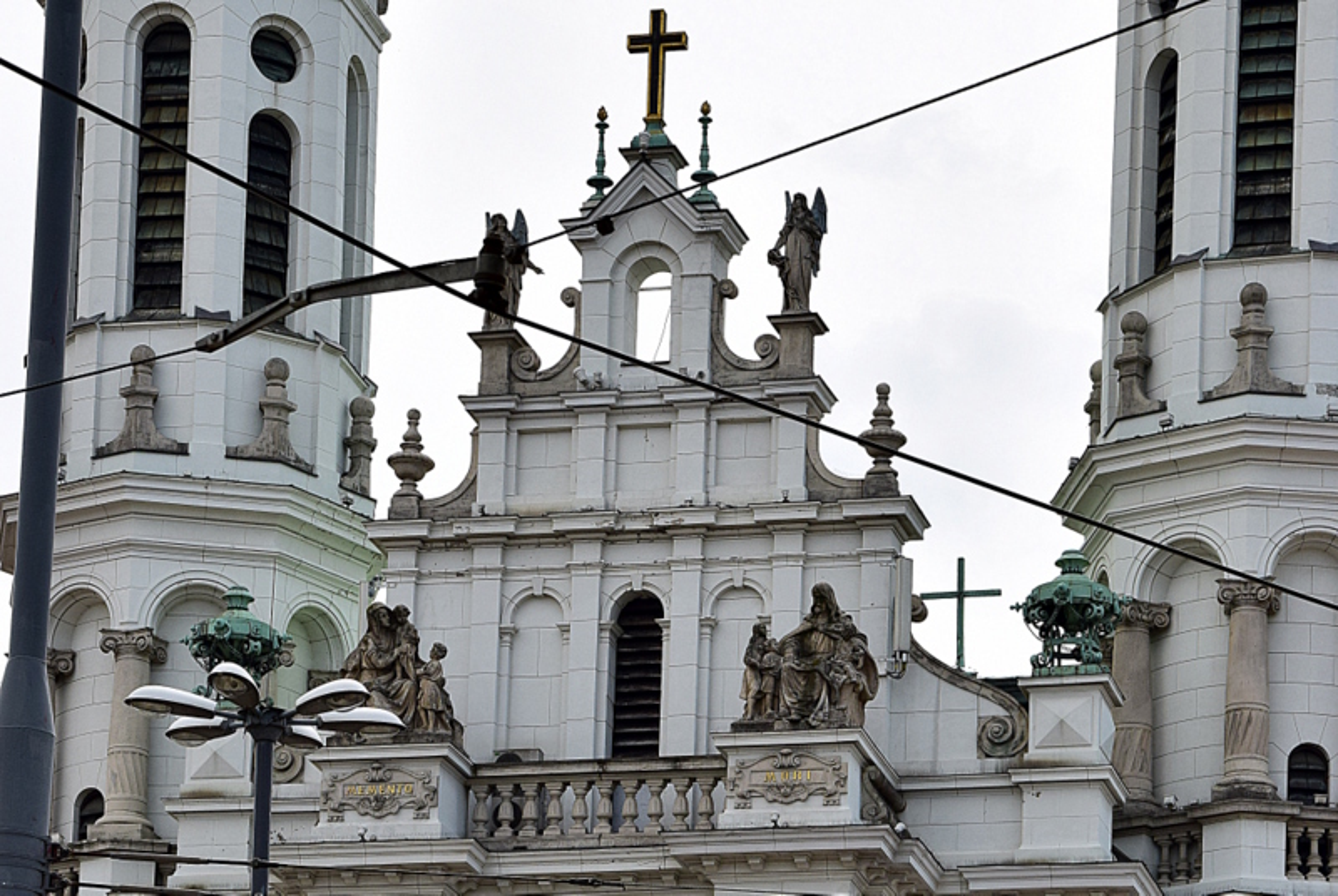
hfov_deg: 21.9
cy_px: 448
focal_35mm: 93
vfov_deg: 14.8
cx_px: 669
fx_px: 3462
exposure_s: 1/500
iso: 320
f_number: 11
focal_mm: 62
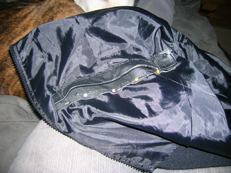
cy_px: 86
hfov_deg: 54.0
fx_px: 227
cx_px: 116
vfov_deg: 41.7
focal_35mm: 34
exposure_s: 1/60.1
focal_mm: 5.7
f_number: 2.9
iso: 50
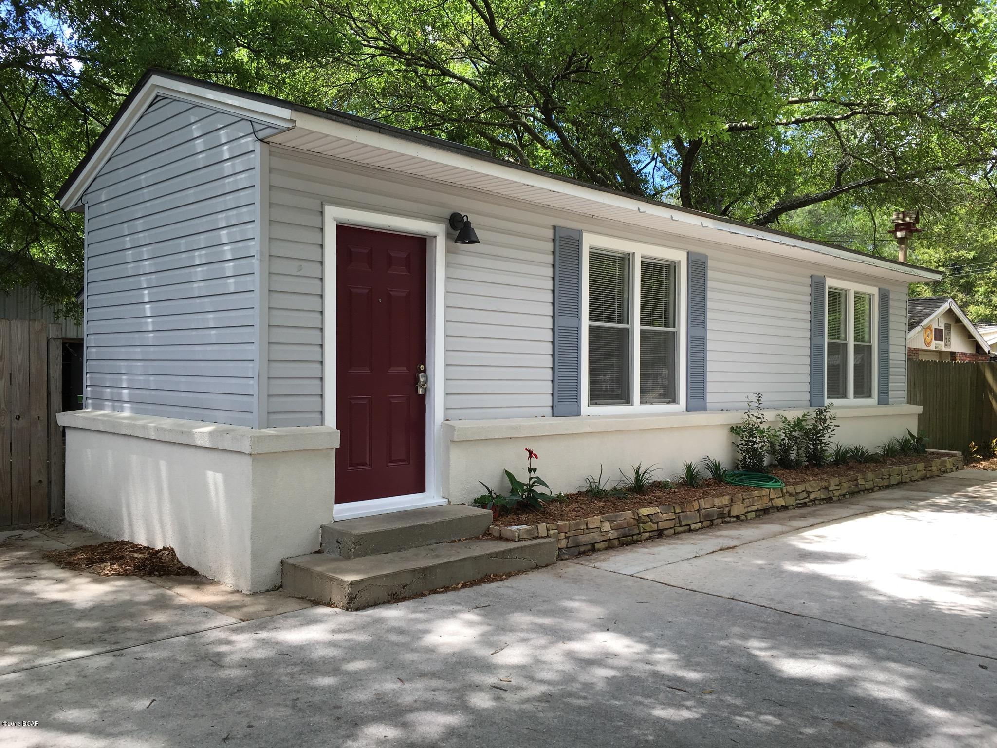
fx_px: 835
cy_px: 374
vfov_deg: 48.2
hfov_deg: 61.7
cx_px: 498
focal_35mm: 29
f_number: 2.2
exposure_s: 1/432
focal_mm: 4.15
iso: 25
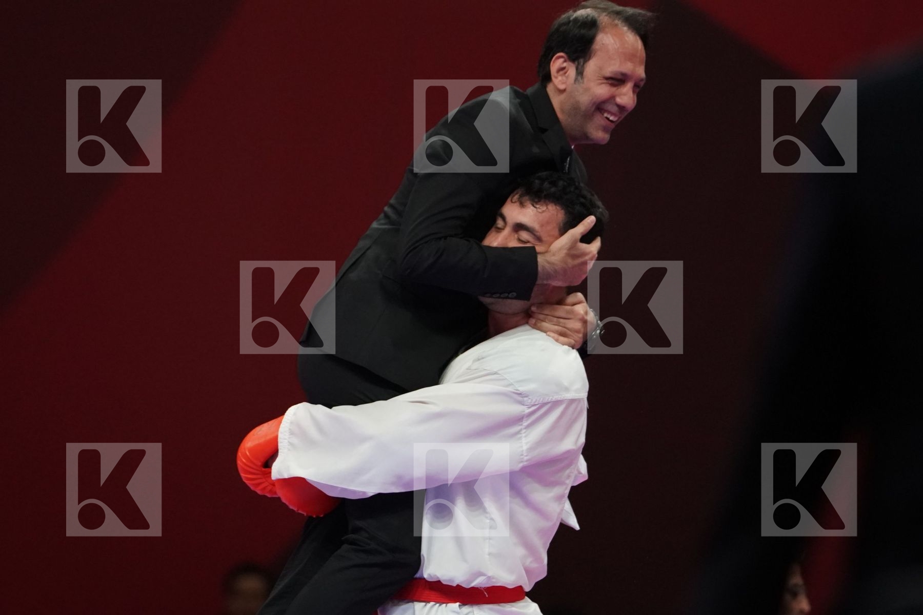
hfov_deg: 4.9
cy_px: 308
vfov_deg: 3.3
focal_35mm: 420
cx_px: 462
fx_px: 10767
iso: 4000
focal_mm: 280
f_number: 4
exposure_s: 1/1000
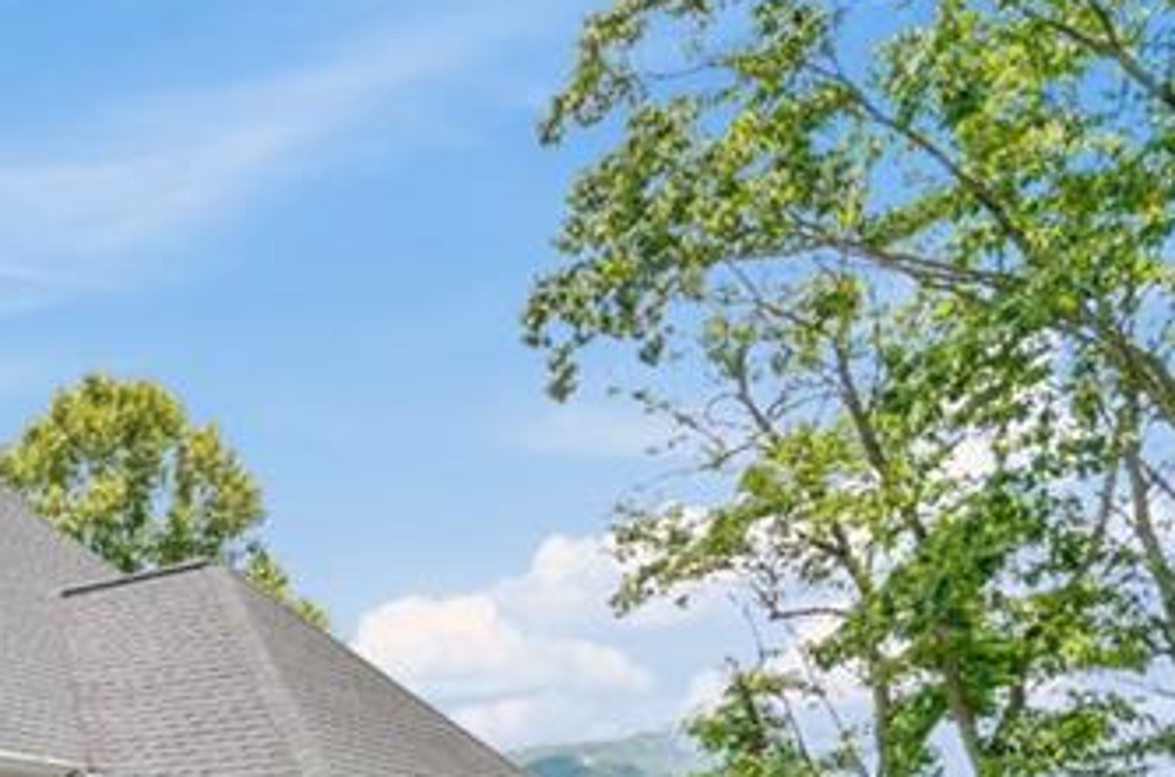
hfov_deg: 36.3
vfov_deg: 26.1
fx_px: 1498
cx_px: -120
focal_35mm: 46
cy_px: 923
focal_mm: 10
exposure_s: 1/250
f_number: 8
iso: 100
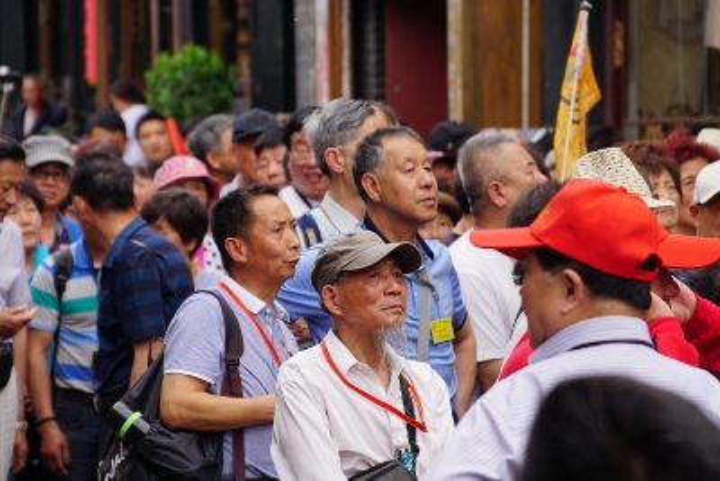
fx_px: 4051
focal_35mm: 202
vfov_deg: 6.8
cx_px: 360
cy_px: 240
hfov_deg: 10.2
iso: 320
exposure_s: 1/250
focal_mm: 135
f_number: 5.6
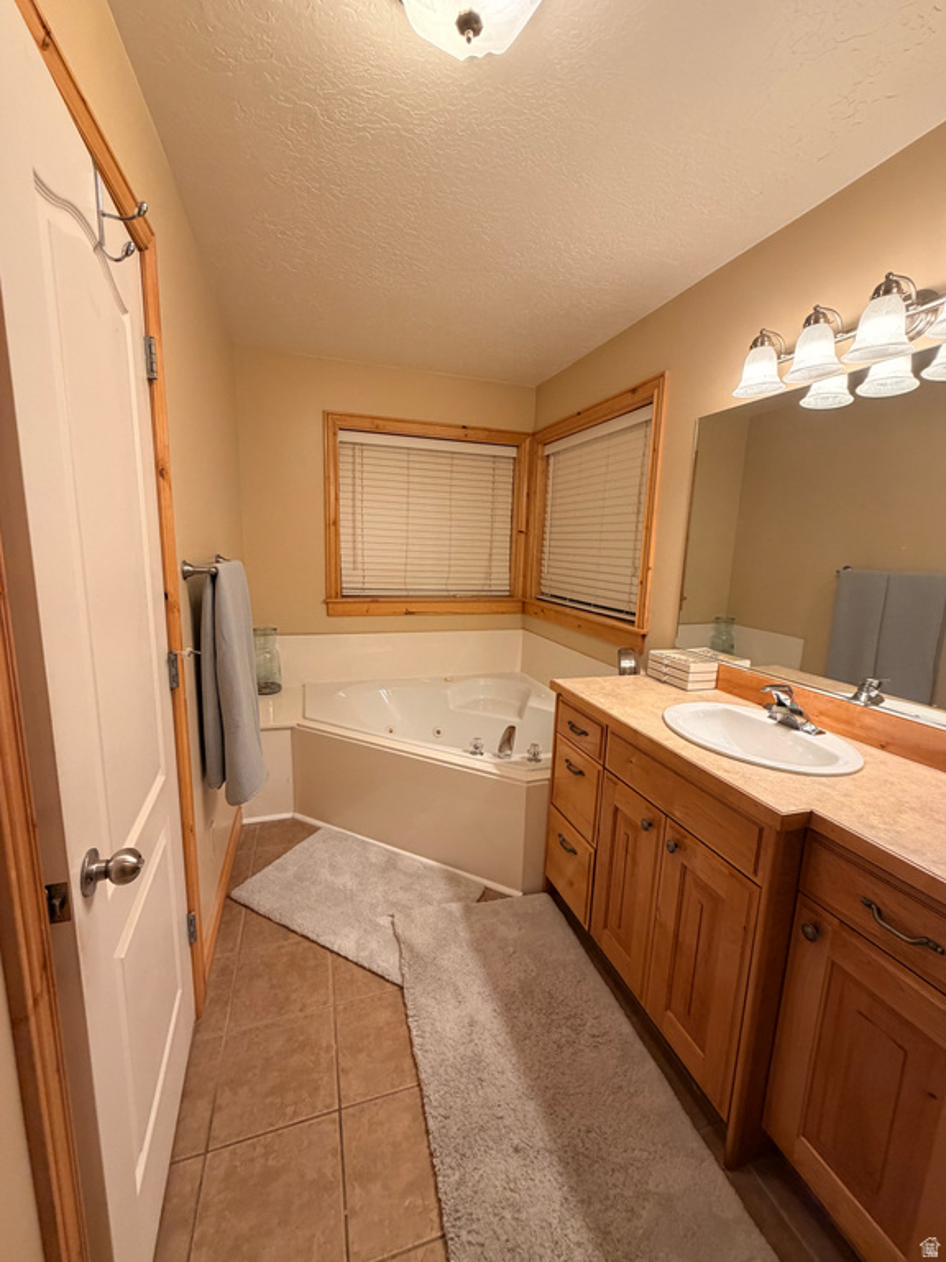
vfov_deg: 102.1
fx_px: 510
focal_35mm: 14
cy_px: 631
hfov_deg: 85.7
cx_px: 473
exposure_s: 1/120
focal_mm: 2.22
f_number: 2.2
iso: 320
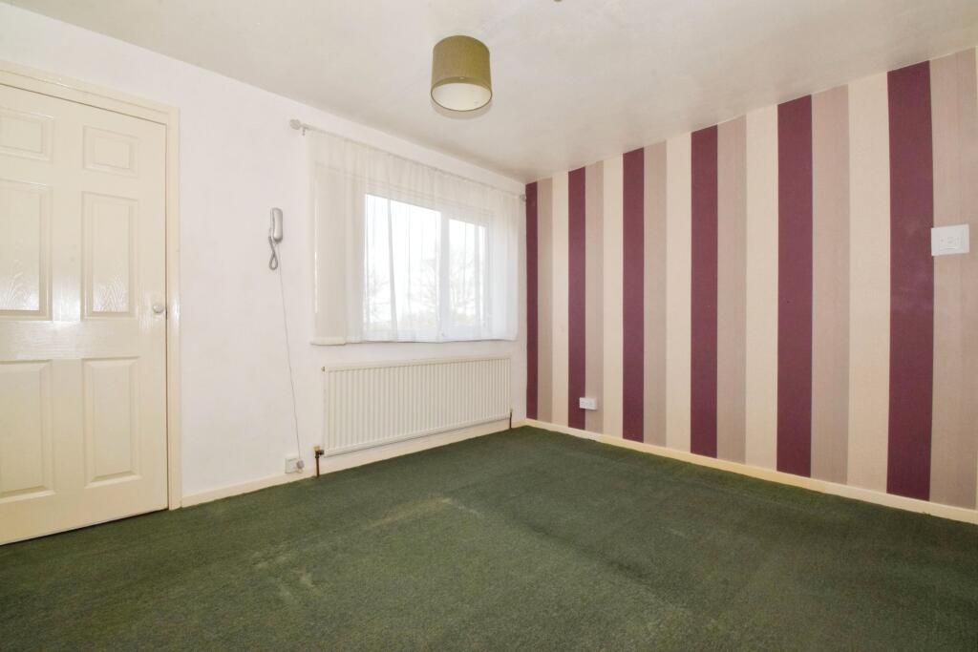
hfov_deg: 100.4
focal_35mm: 15
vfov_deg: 77.3
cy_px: 326
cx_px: 489
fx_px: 408
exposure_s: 1/60
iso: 1000
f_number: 20
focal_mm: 10
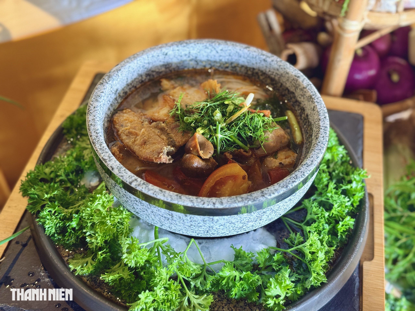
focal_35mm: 48
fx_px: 575
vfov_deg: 30.3
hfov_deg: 39.7
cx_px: 208
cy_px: 156
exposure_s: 1/60
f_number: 1.78
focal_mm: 6.76
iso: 125
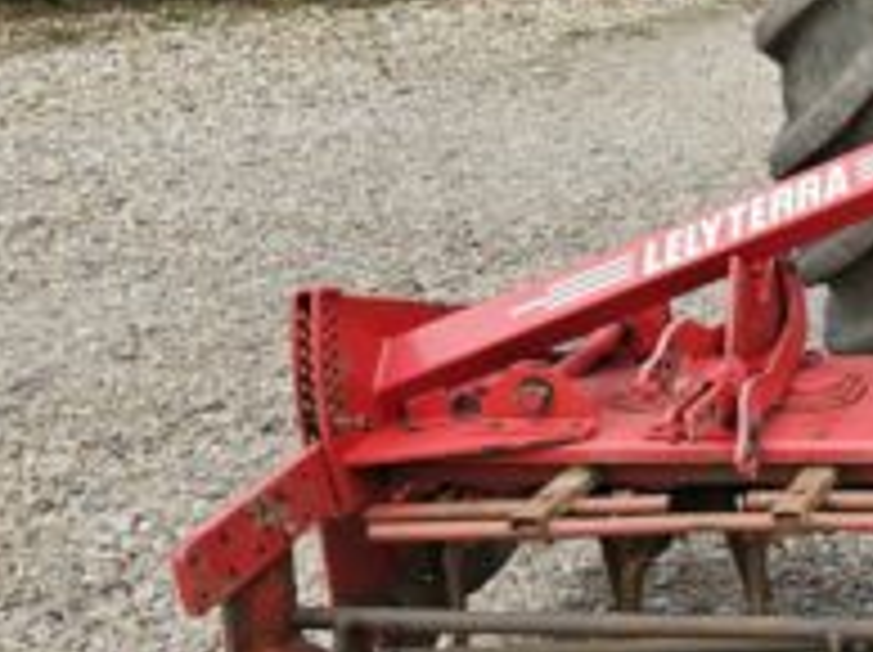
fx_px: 1914
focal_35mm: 76
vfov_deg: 19.3
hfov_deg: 21.2
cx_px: 1346
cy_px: 369
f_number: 1.8
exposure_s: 1/688
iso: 25
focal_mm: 5.4
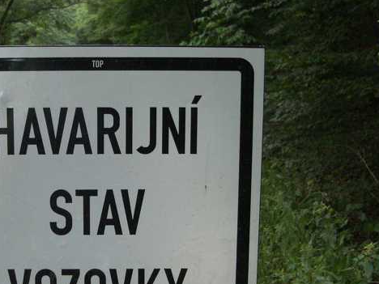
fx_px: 712
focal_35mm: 65
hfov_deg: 29.6
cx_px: 127
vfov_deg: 22.4
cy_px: 214
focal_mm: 6.3
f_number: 3.1
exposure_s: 1/125
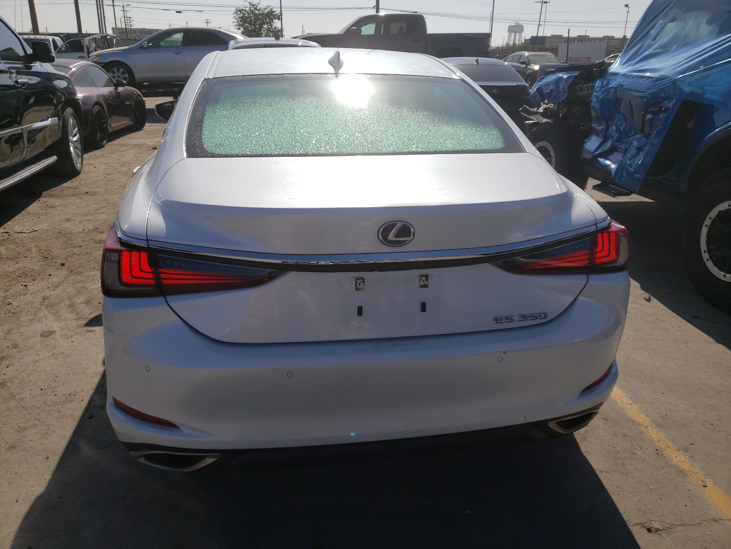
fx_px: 549
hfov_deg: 67.3
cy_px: 274
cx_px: 366
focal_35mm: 26
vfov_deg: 53.1
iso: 50
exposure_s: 1/10000
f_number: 1.5
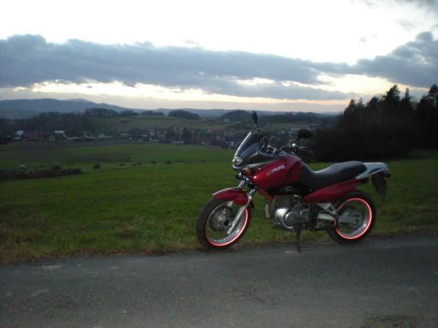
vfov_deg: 37.7
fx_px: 481
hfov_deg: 49.0
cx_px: 219
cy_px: 164
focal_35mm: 38
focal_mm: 6.3
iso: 514
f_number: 3.1
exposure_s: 1/60
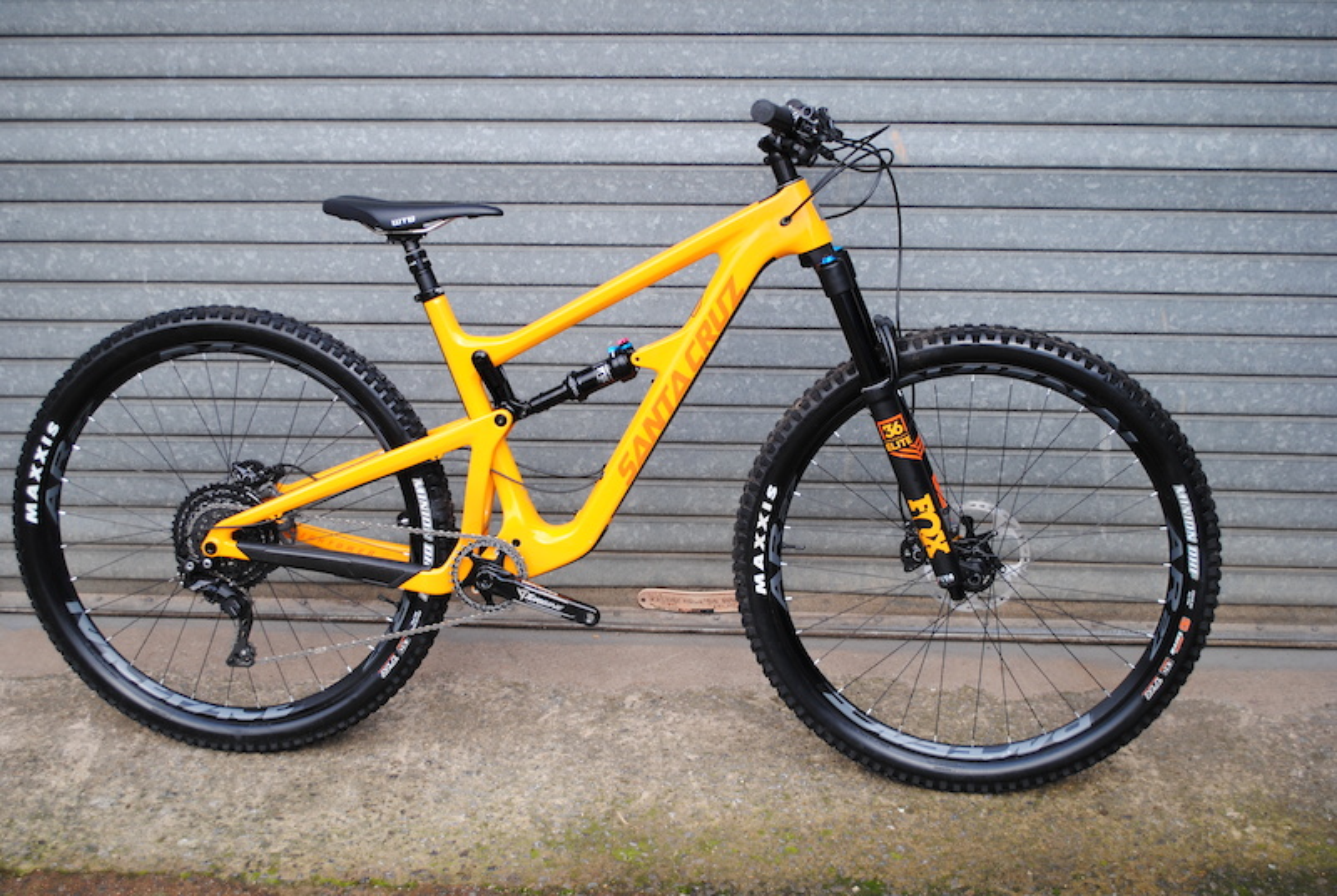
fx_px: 1674
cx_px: 668
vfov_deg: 30.0
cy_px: 448
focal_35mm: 45
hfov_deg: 43.5
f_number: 4.5
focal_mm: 30
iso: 200
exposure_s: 1/80
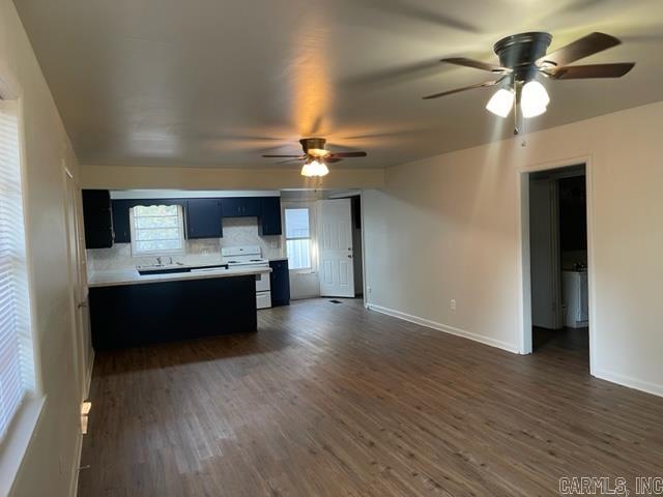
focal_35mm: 26
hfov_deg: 67.3
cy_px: 248
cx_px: 332
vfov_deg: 53.1
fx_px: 498
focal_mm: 5.1
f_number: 1.6
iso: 100
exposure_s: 1/60
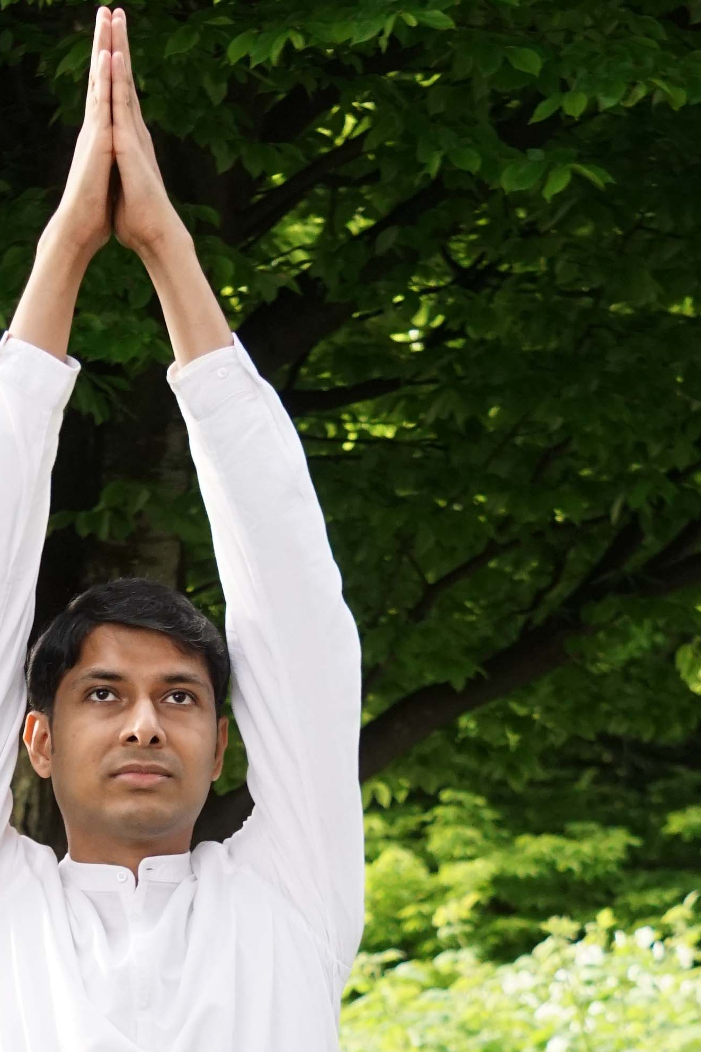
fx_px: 7286
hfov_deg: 5.5
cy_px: 1370
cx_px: 208
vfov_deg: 8.1
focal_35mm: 250
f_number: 5.6
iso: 640
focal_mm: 55
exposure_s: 1/250
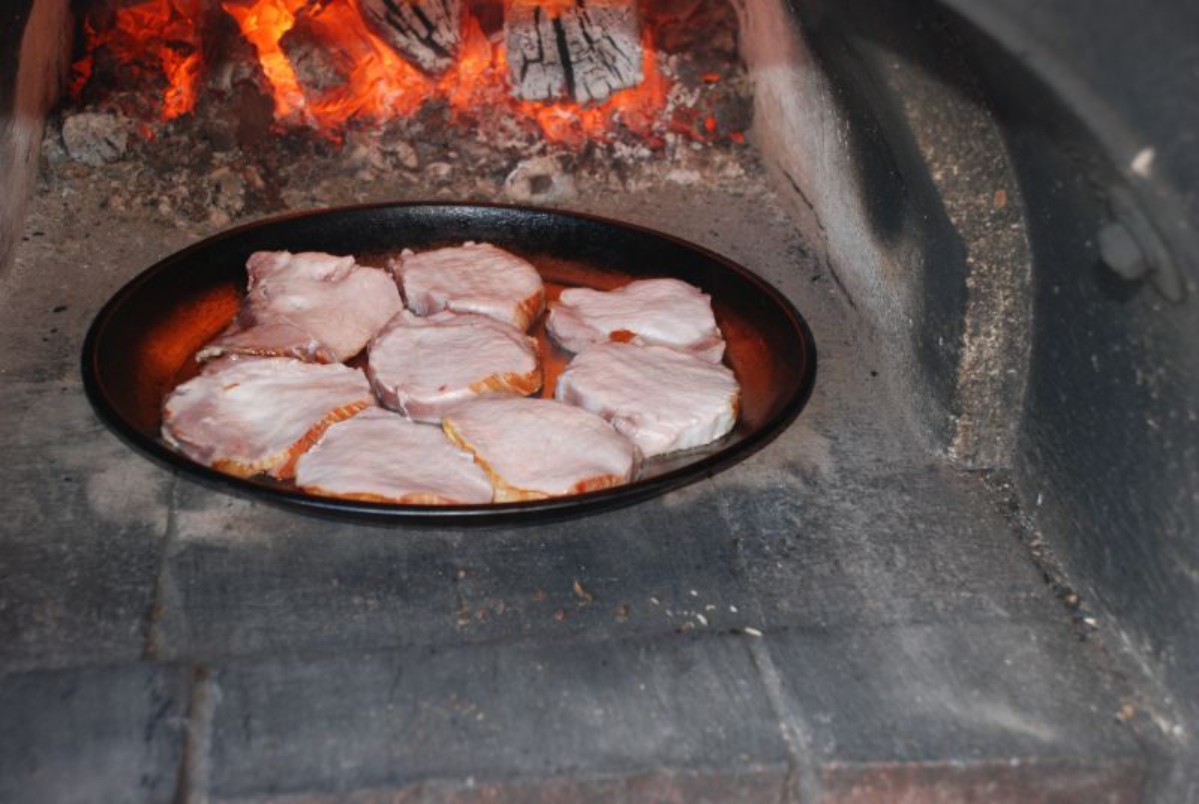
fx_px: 1901
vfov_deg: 23.9
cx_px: 600
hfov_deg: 35.0
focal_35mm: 57
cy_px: 402
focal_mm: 38
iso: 400
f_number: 4.5
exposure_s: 1/60
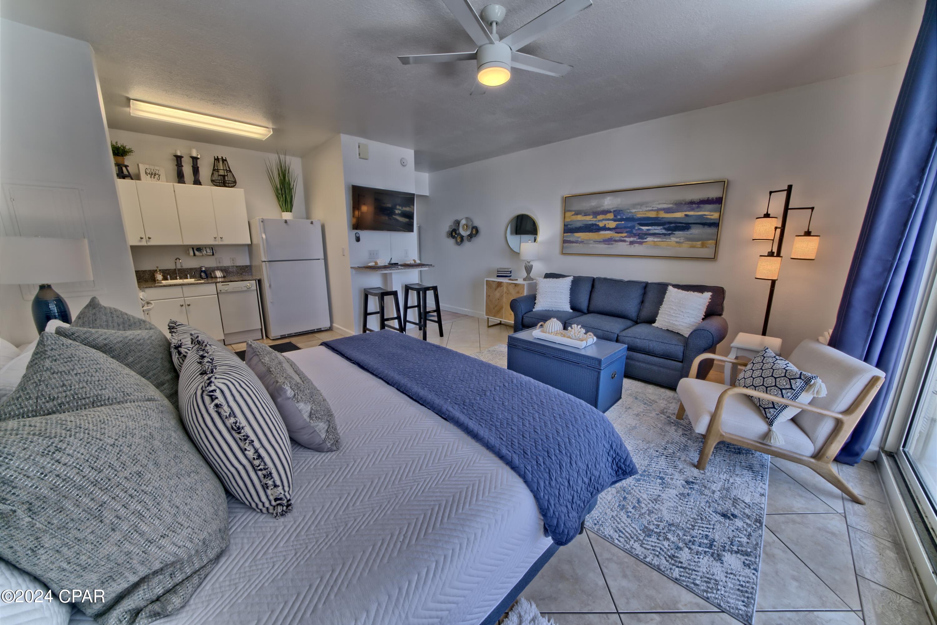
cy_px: 312
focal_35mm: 12
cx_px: 468
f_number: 18
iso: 200
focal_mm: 12
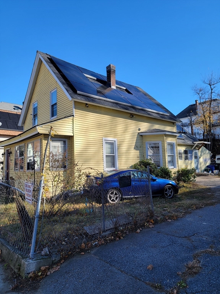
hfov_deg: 56.8
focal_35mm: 24
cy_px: 147
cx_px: 110
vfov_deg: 71.6
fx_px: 203
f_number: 1.8
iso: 16
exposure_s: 1/357
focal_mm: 6.7
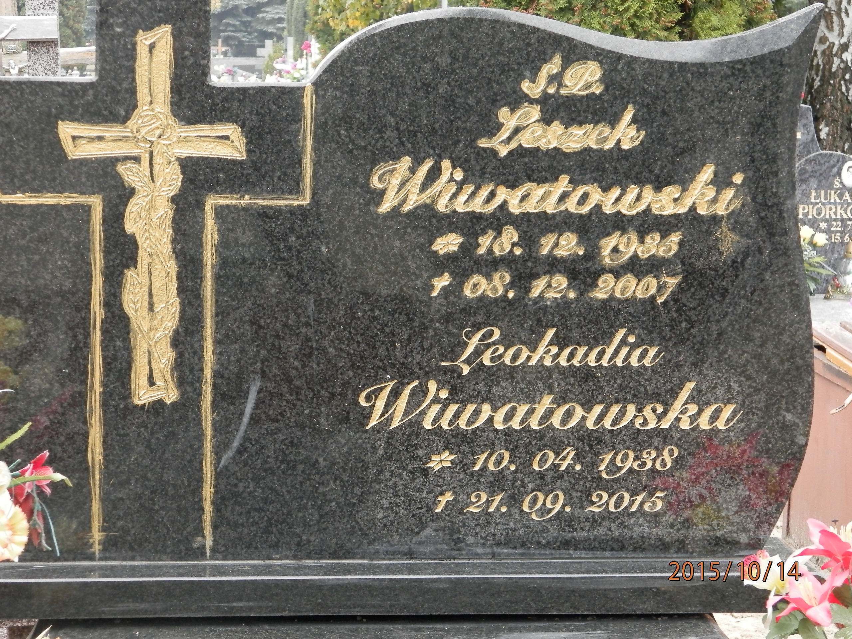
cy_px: 320
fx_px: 2018
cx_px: 426
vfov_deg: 18.0
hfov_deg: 23.8
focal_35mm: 82
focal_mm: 14.6
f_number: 4.2
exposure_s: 1/60
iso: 200
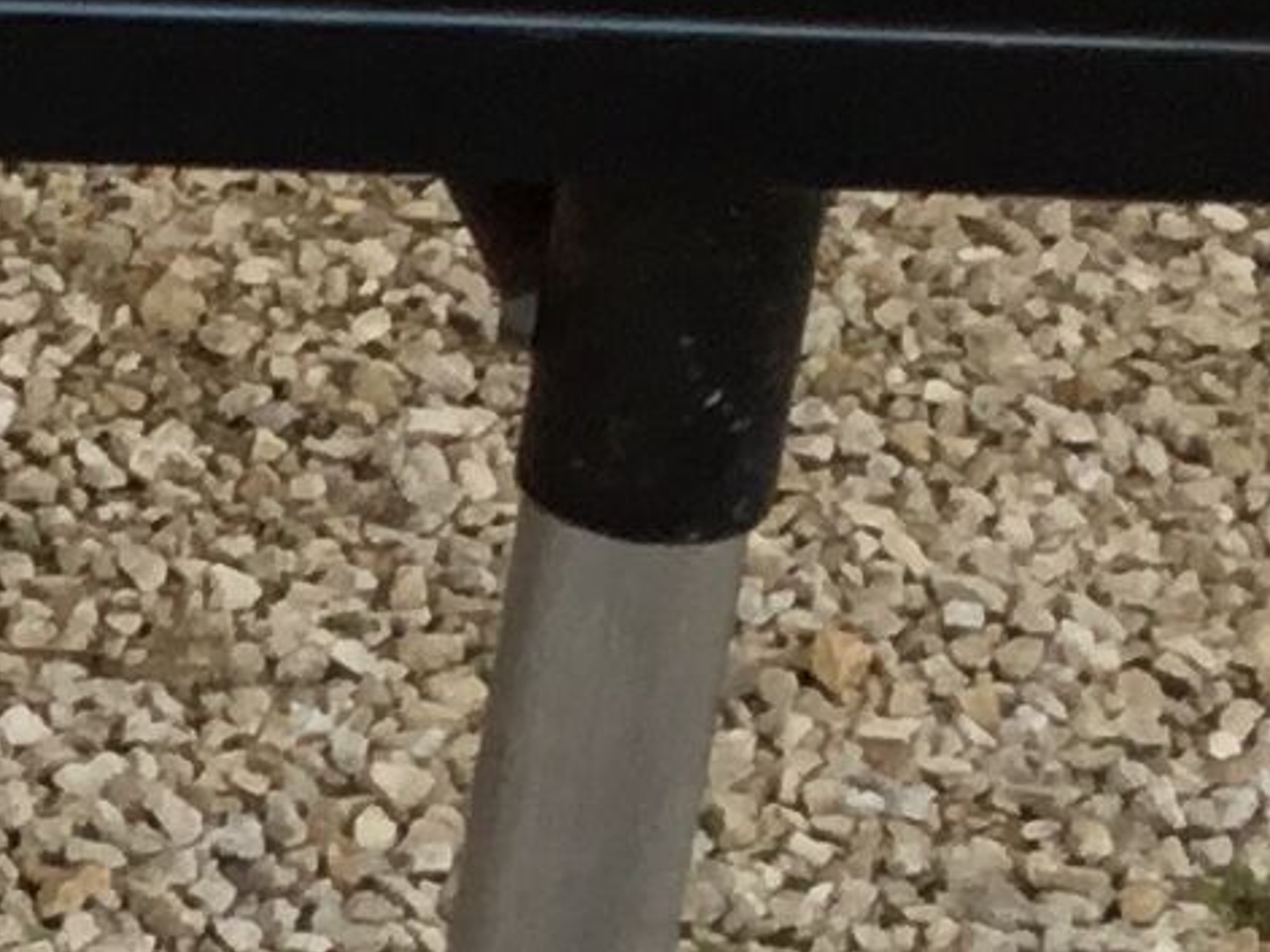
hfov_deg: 8.0
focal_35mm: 215
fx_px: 7886
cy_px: 761
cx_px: -2394
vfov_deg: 6.9
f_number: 2.4
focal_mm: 3.3
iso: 25
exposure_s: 1/257
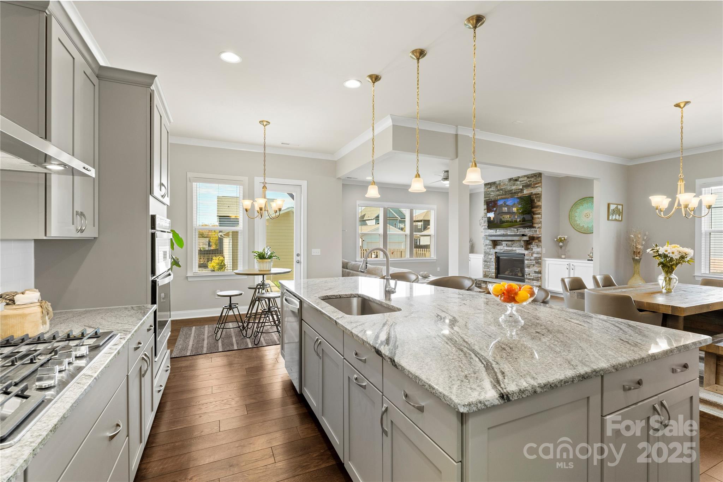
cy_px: 241
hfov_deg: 96.8
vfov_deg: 73.7
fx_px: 321
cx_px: 362
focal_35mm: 16
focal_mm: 16
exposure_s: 1/6
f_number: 8
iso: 640
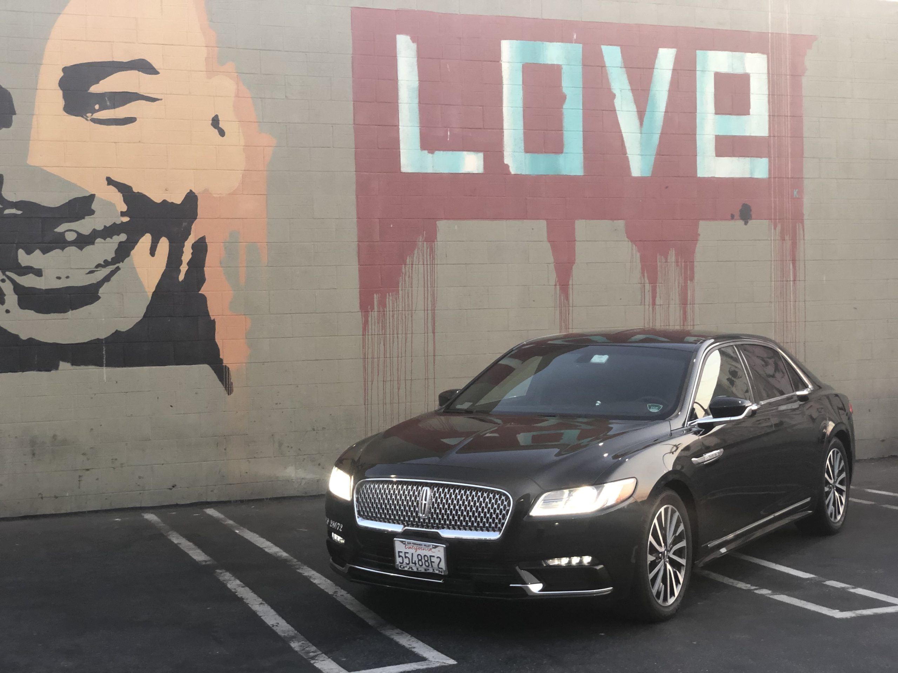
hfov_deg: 36.8
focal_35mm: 52
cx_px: 449
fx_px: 1349
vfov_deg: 28.0
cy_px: 336
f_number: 2.4
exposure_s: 1/41
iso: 125
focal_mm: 6
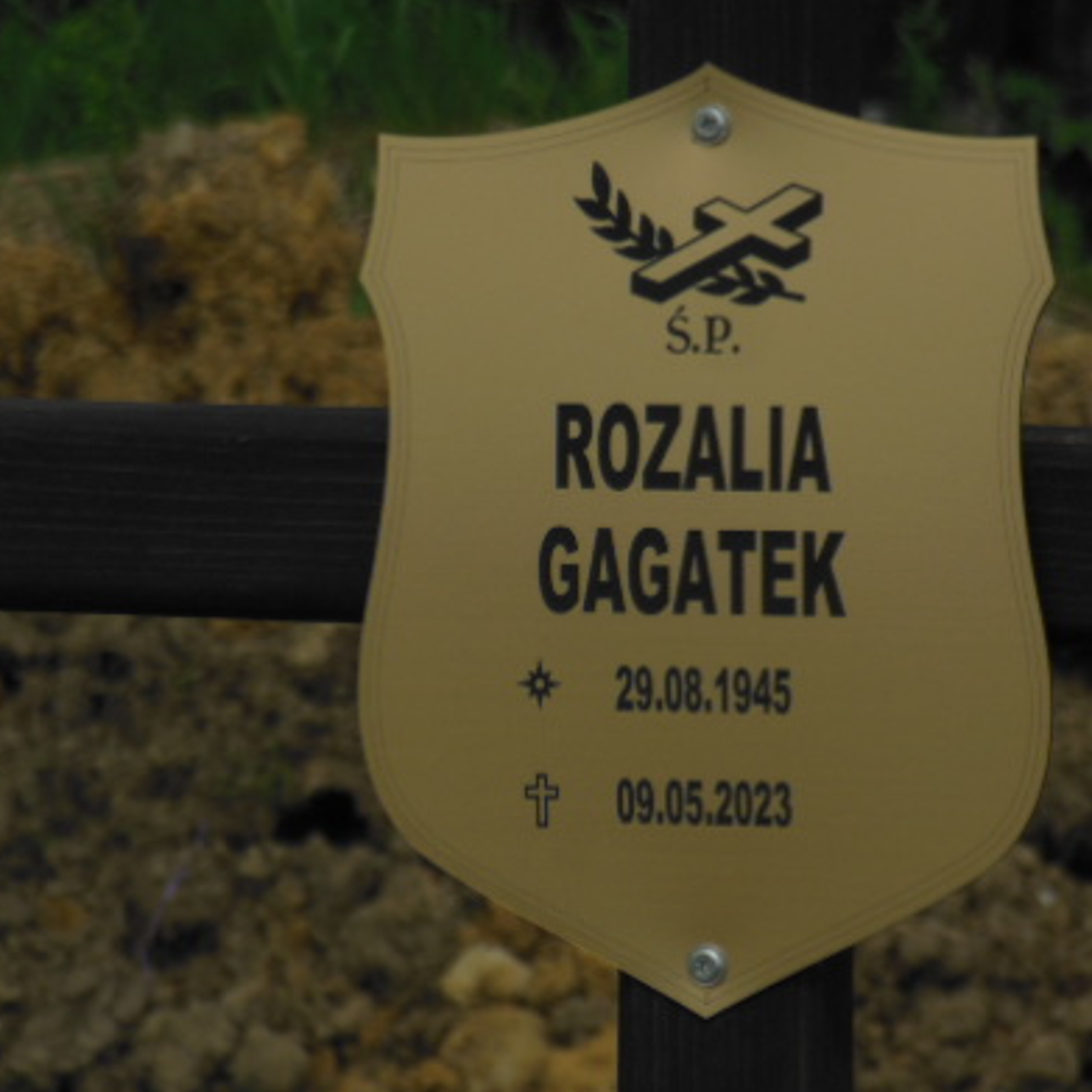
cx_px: 584
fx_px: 12920
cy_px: 550
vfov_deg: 4.8
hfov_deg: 4.8
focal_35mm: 362
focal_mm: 45
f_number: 5.8
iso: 125
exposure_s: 1/1500
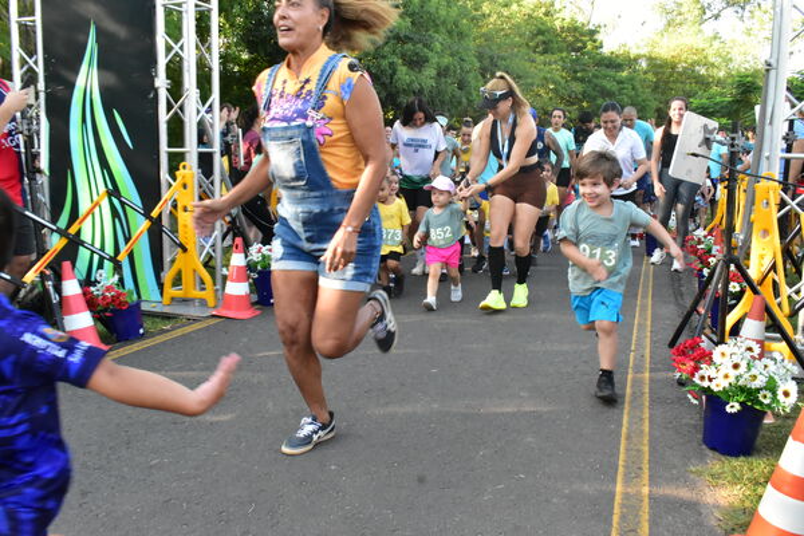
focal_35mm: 34
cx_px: 402
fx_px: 770
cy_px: 268
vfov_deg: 38.4
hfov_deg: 55.1
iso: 3200
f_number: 14
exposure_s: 1/250
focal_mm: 23
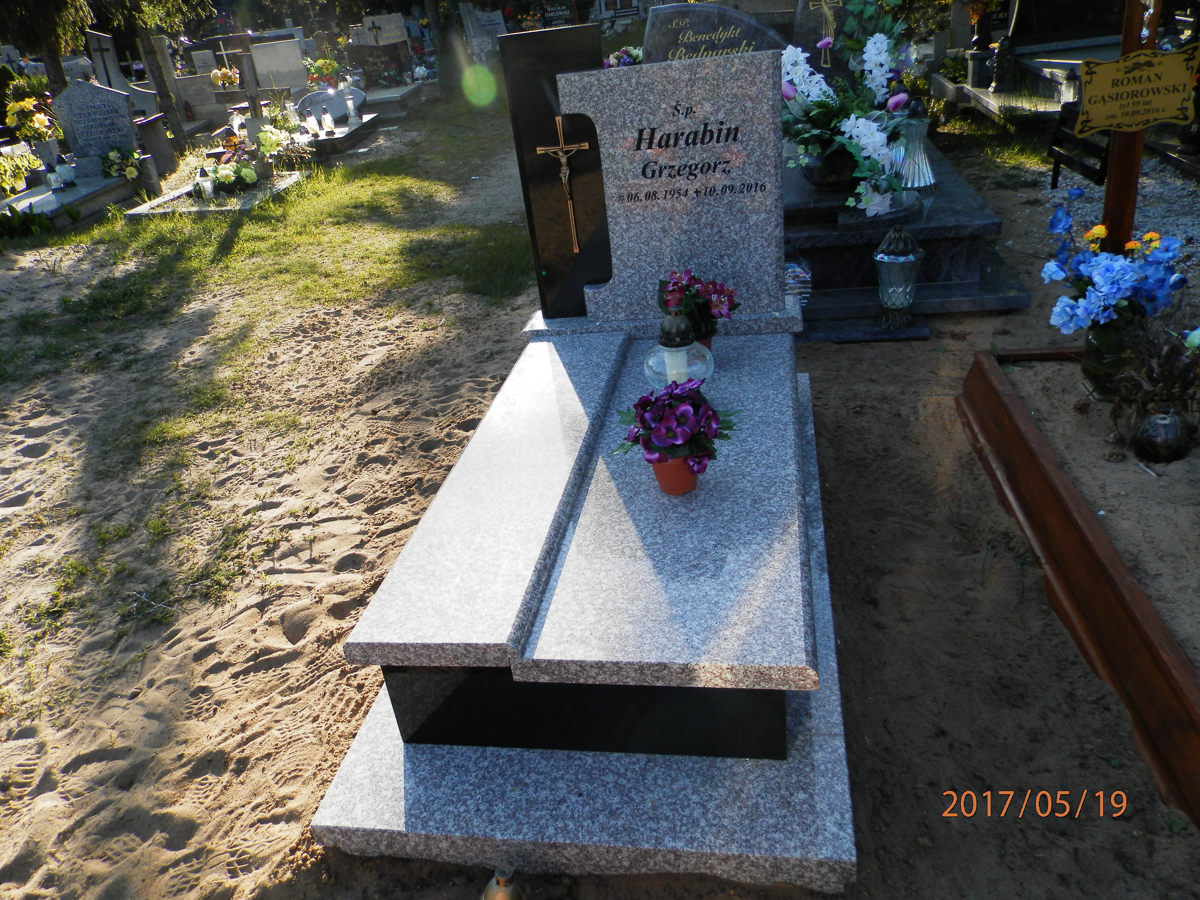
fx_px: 867
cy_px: 450
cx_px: 600
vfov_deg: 54.9
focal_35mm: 25
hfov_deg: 69.4
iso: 80
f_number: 8.7
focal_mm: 4.5
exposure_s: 1/50
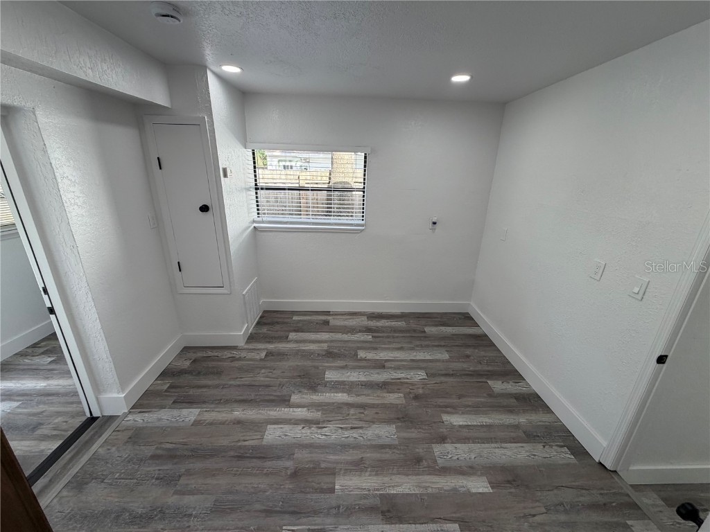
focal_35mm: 14
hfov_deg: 102.1
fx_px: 287
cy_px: 266
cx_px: 355
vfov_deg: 85.7
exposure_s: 1/120
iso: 80
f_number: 2.2
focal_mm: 2.22
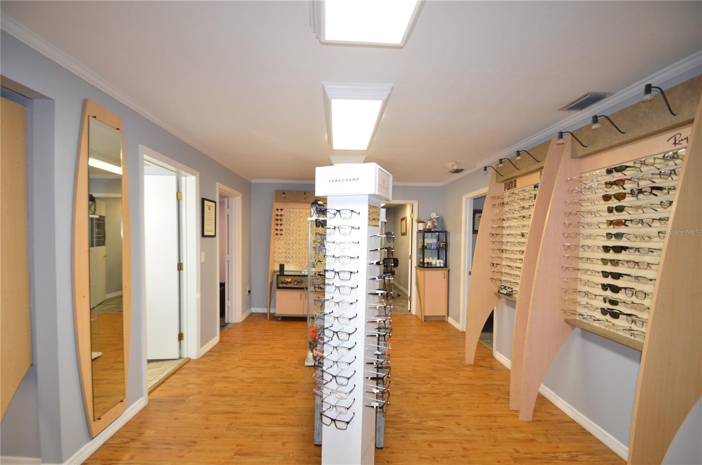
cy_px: 232
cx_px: 351
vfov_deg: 77.0
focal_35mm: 15
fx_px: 292
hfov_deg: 100.5
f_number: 4
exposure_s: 1/60
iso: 800
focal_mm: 10
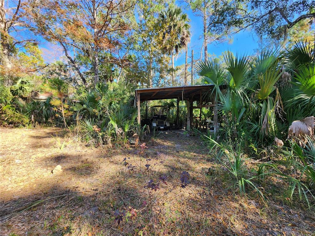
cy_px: 118
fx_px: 118
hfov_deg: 106.2
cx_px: 158
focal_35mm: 13
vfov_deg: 89.9
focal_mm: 2.2
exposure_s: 1/251
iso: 50
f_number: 2.2
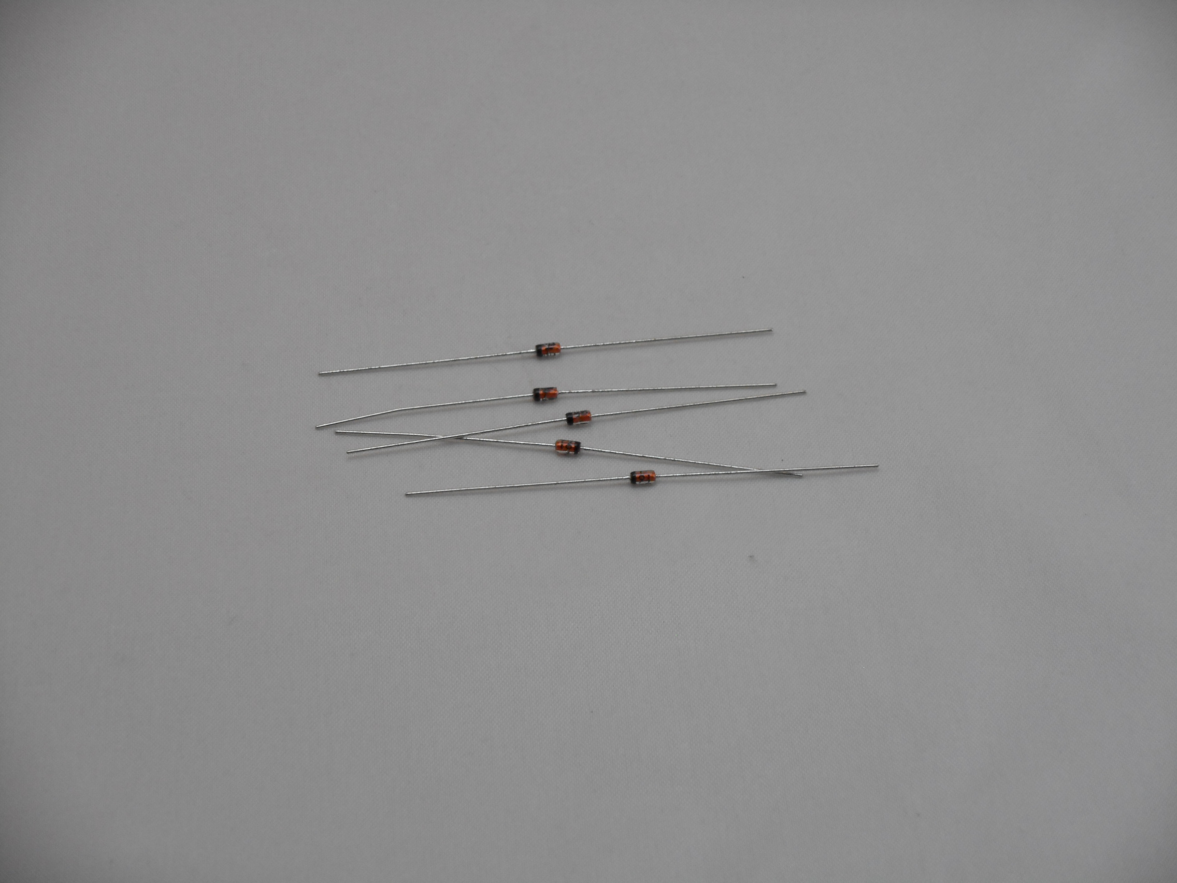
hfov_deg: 19.3
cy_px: 442
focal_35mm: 102
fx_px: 3468
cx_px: 588
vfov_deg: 14.5
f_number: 5.8
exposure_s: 1/60
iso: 320
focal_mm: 18.2
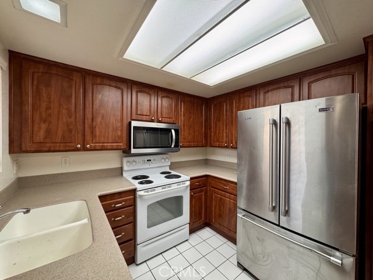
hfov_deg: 102.1
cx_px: 186
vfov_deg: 85.7
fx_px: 151
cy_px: 140
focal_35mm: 14
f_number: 2.2
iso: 250
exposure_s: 1/60
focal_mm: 2.22
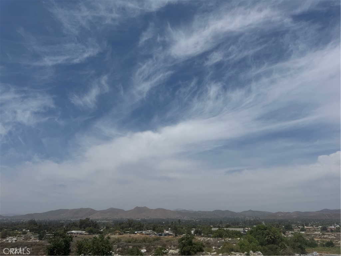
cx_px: 170
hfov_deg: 71.6
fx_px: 236
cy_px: 128
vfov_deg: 56.8
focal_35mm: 24
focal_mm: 6.76
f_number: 1.78
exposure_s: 1/12346
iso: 80
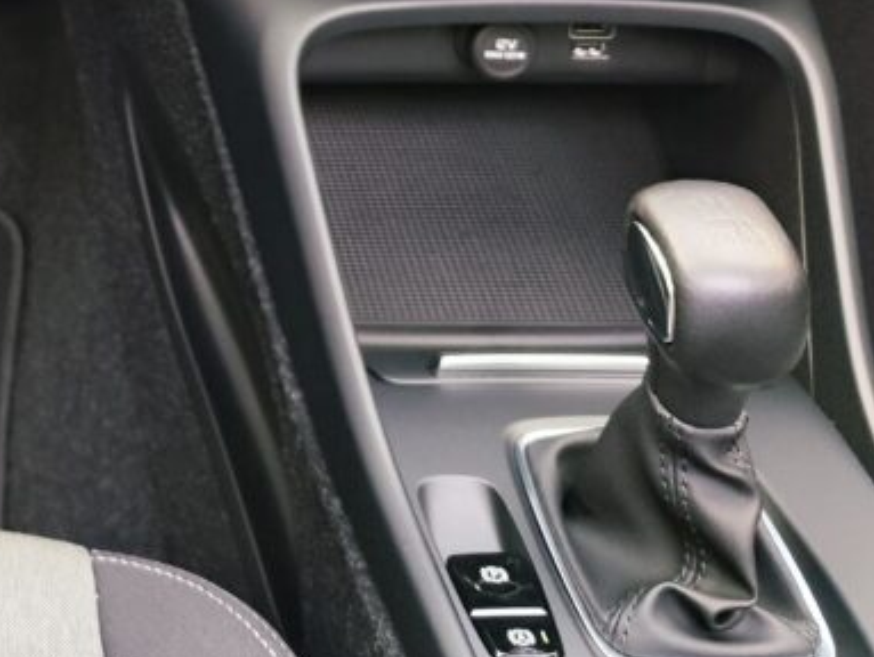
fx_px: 1820
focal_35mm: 72
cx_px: -235
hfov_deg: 24.0
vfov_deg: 18.5
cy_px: -274
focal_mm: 7.01
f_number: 1.69
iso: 205
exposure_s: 1/100
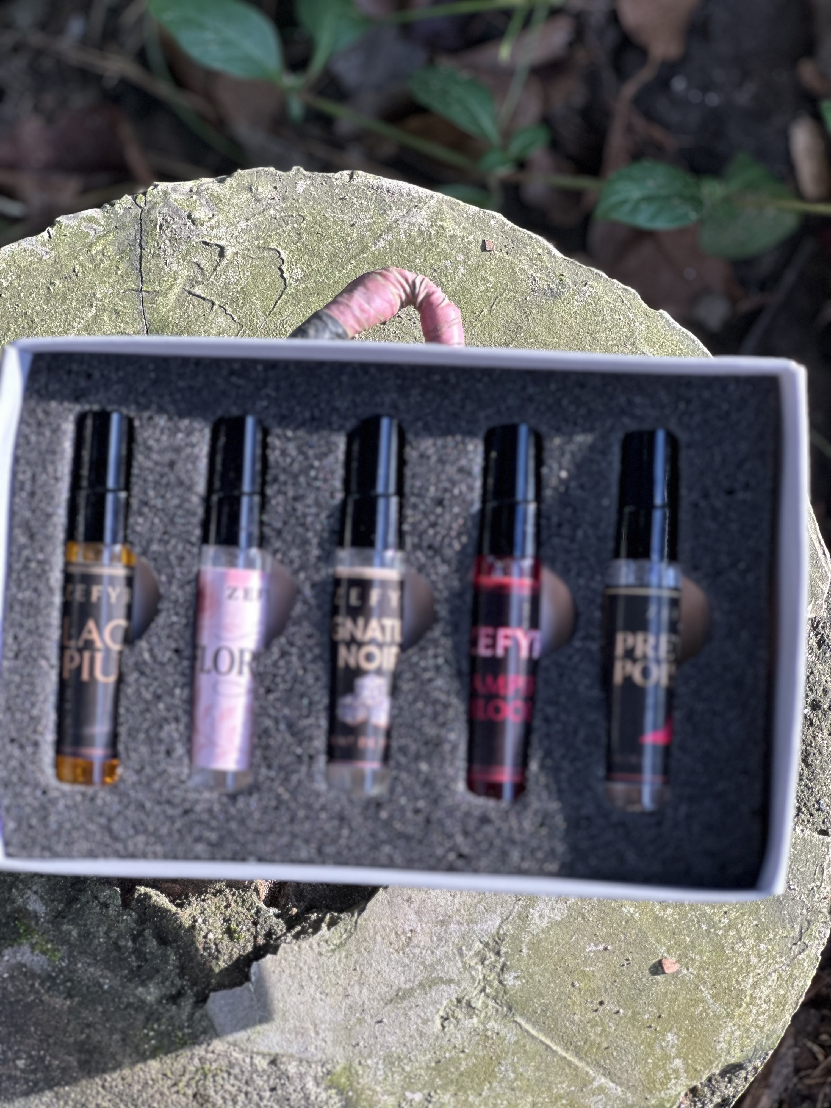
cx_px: 416
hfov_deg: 19.1
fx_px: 2465
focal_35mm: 77
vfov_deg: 25.3
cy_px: 554
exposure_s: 1/121
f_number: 2.8
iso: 50
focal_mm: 9
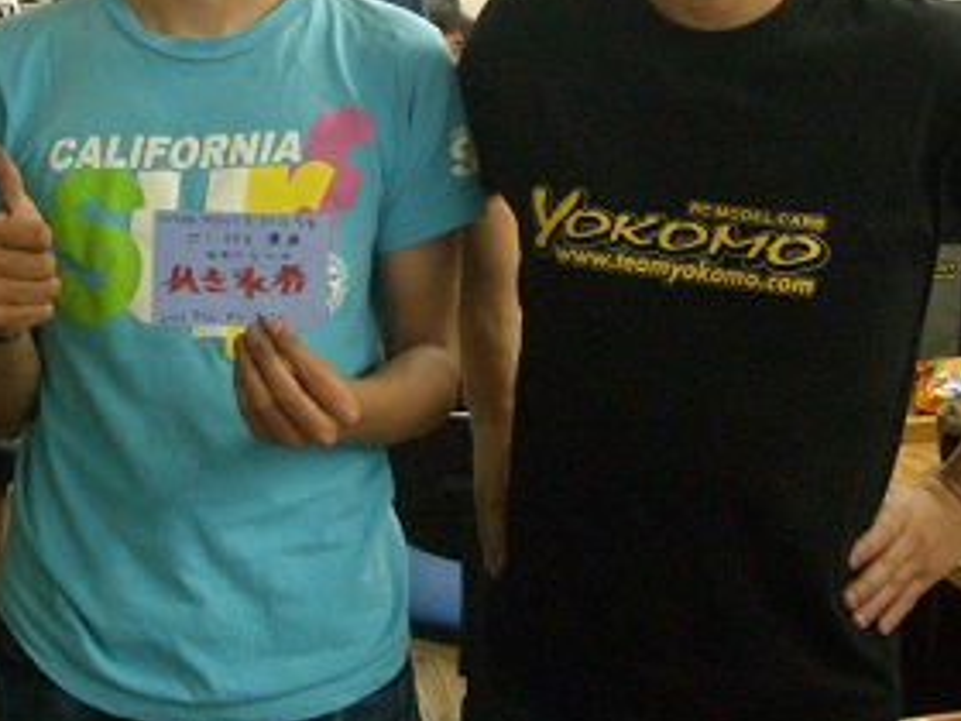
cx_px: 199
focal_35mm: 64
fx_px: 1777
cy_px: 86
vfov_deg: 22.4
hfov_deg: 29.6
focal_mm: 5.8
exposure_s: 1/40
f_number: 2.6
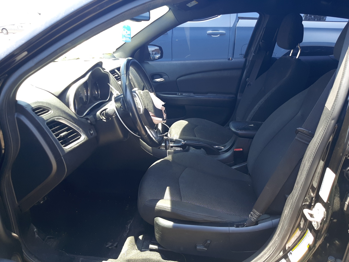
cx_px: 174
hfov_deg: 67.3
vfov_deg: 53.1
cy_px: 131
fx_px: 262
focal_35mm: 26
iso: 40
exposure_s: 1/154
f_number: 1.7
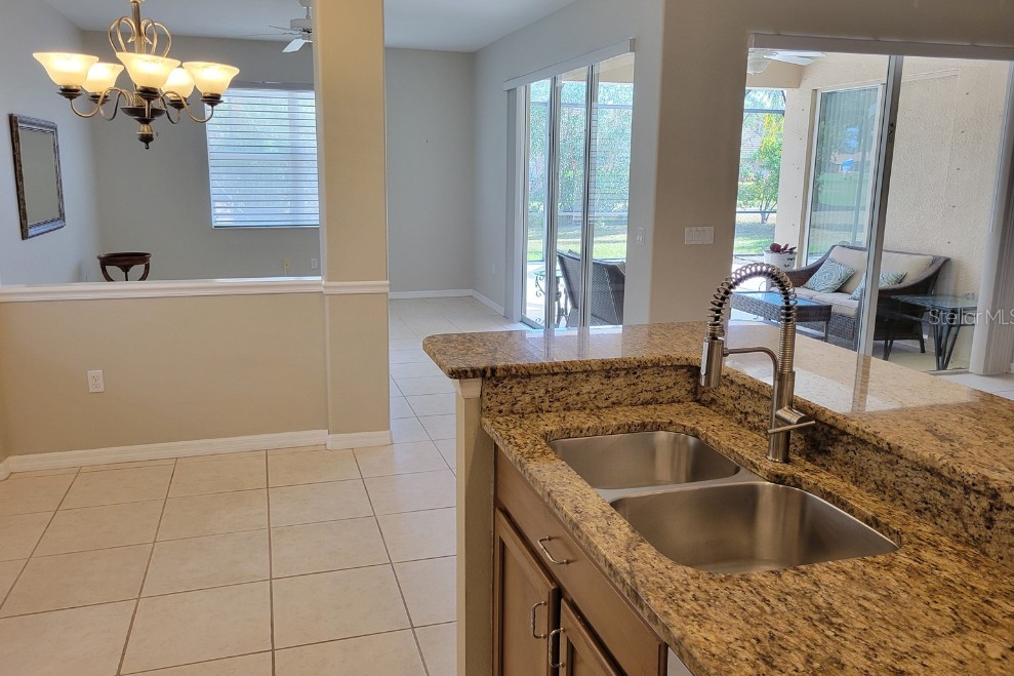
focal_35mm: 28
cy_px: 316
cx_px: 500
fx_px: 788
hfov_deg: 65.5
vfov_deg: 46.4
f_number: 1.8
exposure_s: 1/120
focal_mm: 5.4
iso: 160
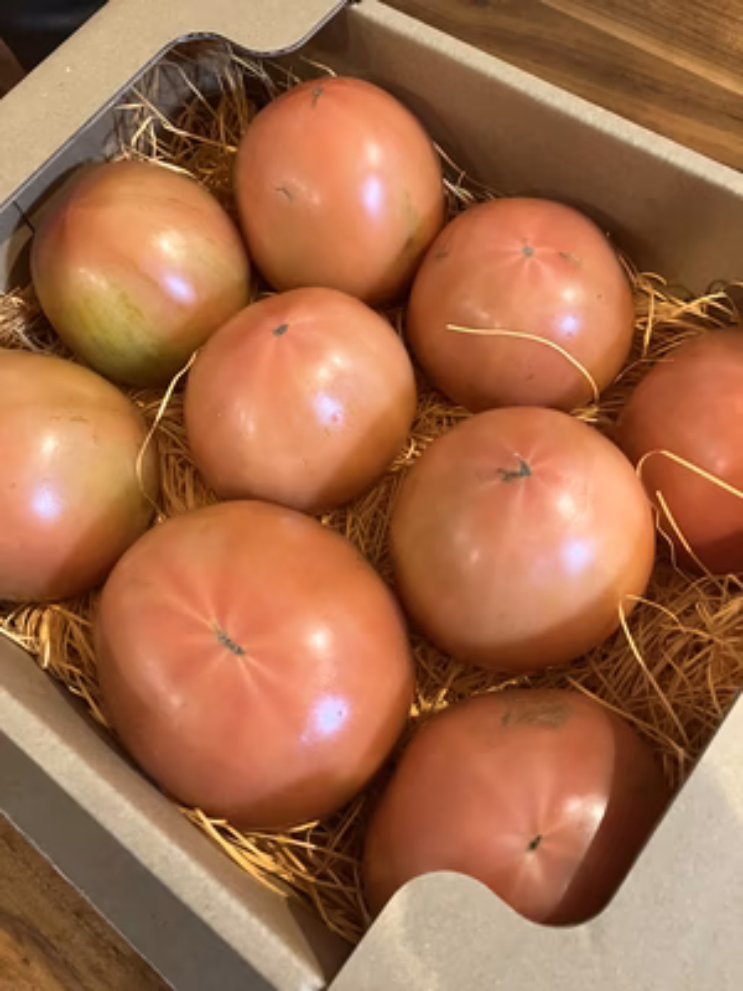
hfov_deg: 49.7
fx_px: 801
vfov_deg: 63.4
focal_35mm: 28
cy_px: 496
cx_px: 372
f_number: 1.8
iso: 400
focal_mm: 3.99
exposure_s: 1/40
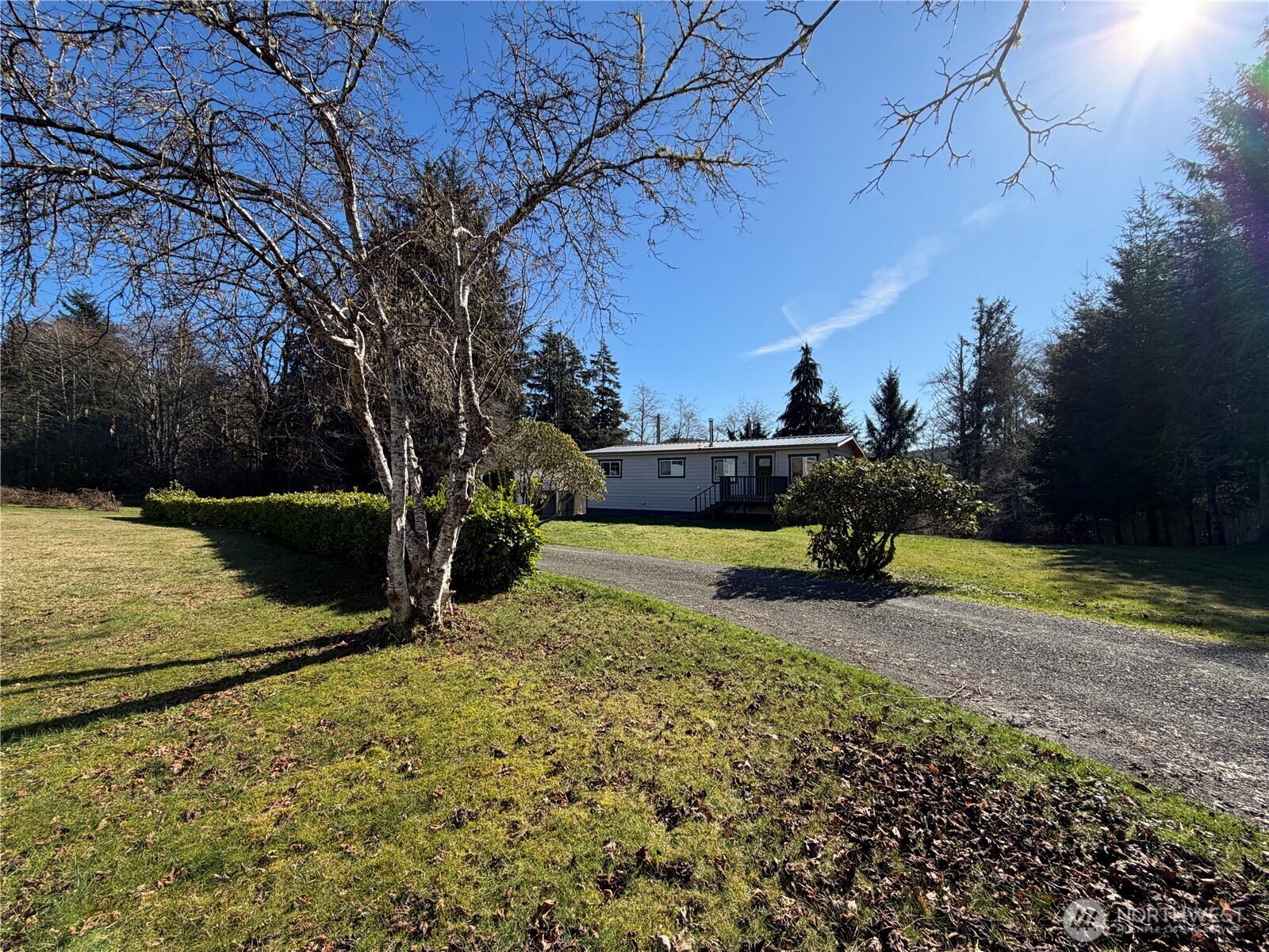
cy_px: 476
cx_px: 634
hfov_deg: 102.1
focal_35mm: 14
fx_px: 513
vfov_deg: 85.7
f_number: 2.2
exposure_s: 1/770
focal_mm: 2.22
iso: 32
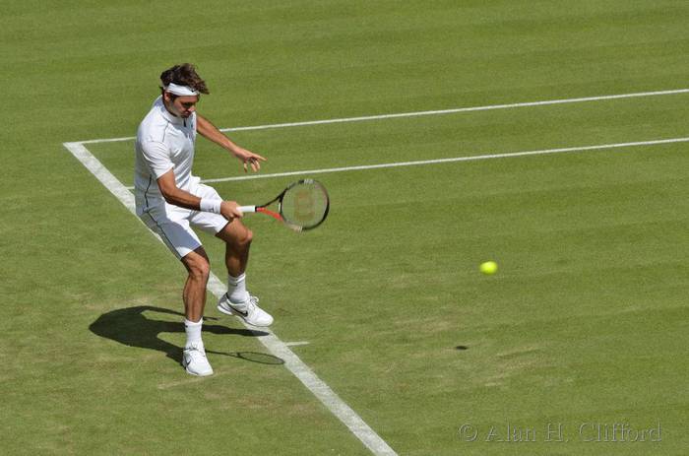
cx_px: 344
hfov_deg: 5.3
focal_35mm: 390
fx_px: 7446
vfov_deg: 3.5
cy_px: 228
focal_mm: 260
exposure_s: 1/800
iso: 100
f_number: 7.1
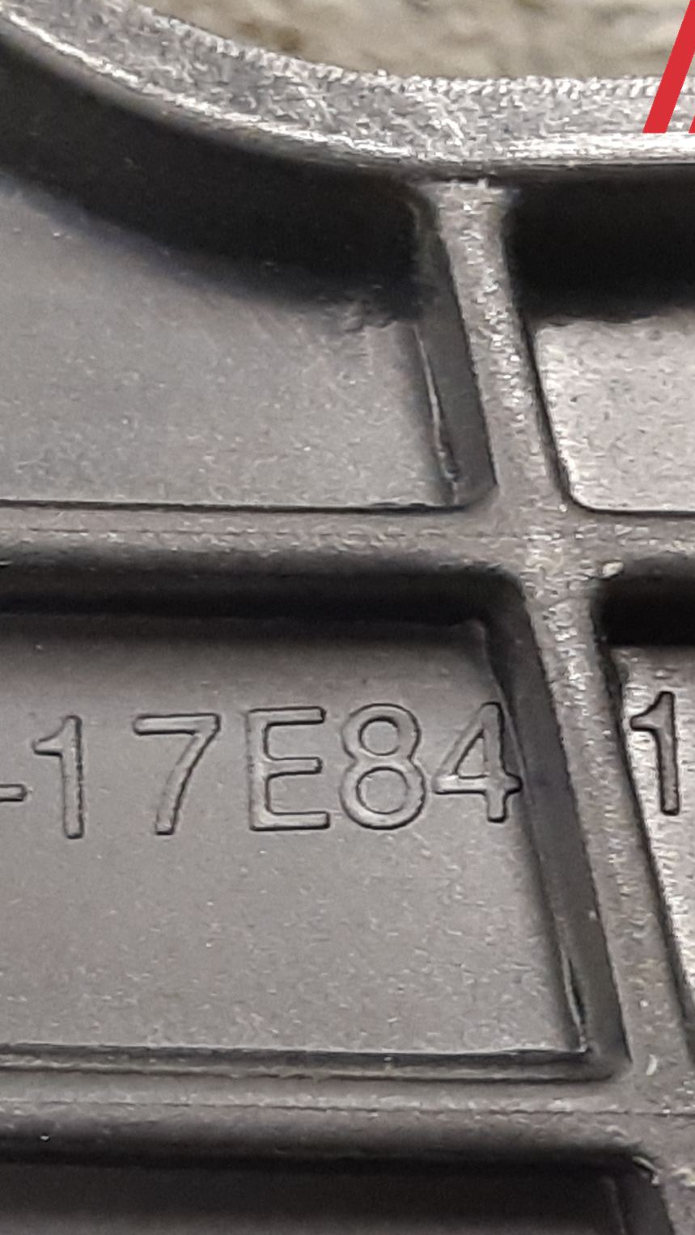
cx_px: 311
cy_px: 618
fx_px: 1245
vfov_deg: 52.8
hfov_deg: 31.2
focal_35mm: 38
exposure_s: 1/25
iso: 200
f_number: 1.7
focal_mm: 3.93
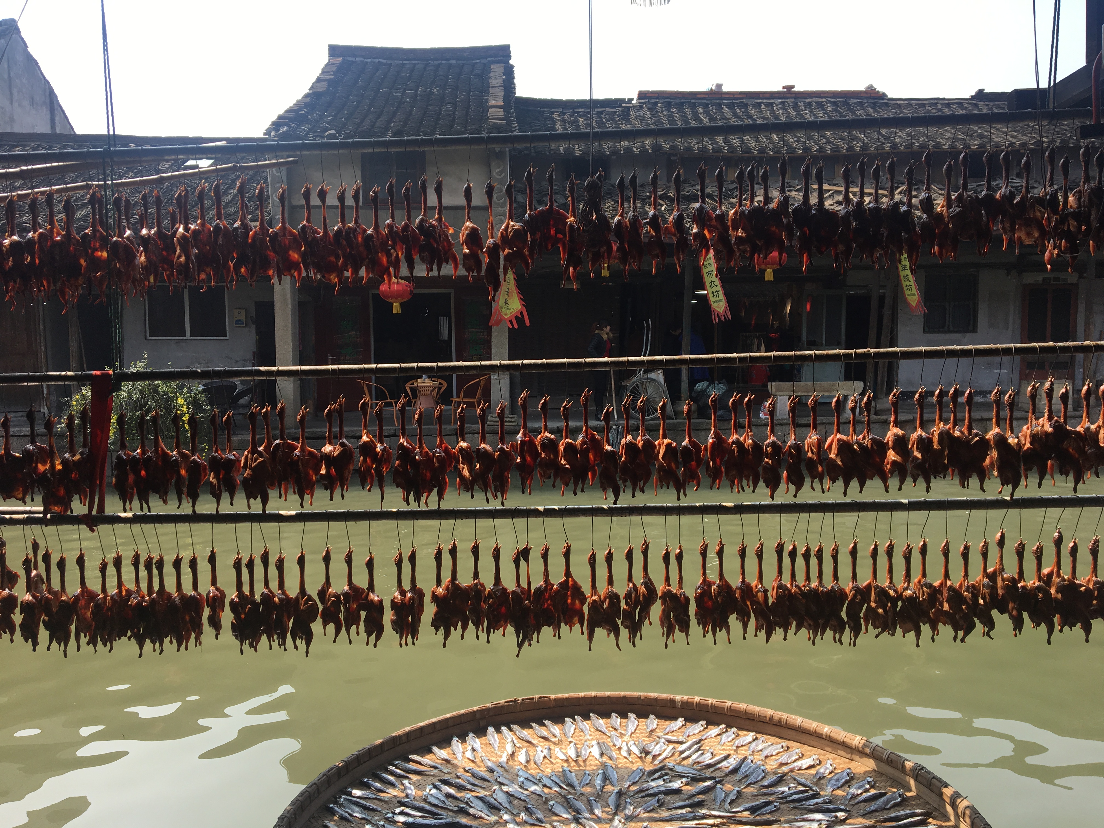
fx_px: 925
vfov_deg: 48.2
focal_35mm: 29
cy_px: 414
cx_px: 552
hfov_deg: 61.7
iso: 25
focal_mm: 4.15
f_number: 2.2
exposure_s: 1/725
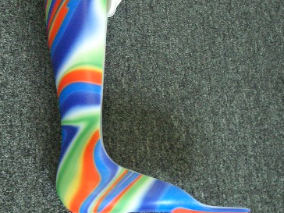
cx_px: 94
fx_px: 591
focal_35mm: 72
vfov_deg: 20.4
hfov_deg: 26.9
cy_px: 98
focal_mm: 6.8
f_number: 2.8
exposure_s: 1/80
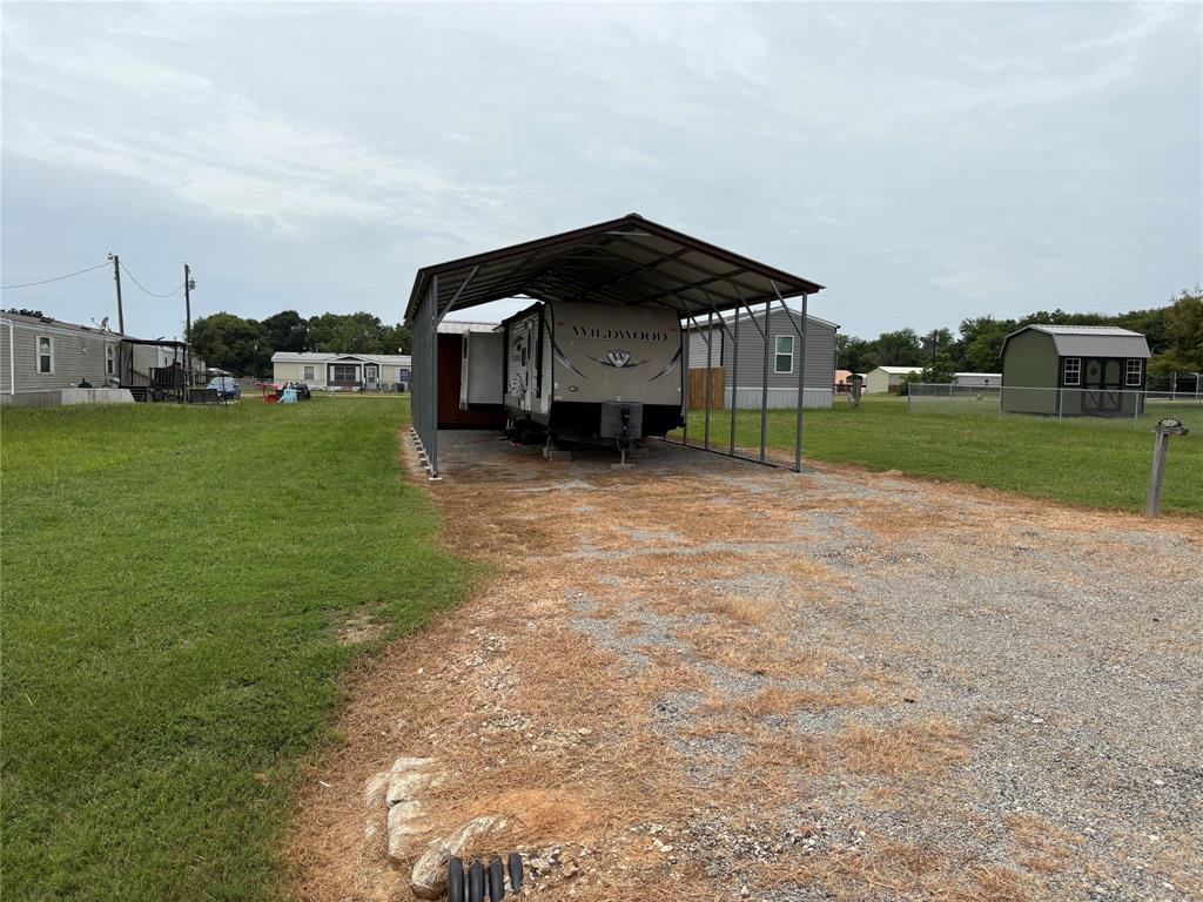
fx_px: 904
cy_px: 451
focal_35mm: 26
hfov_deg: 67.3
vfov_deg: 53.1
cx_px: 602
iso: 50
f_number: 1.6
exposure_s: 1/6329
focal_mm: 5.96
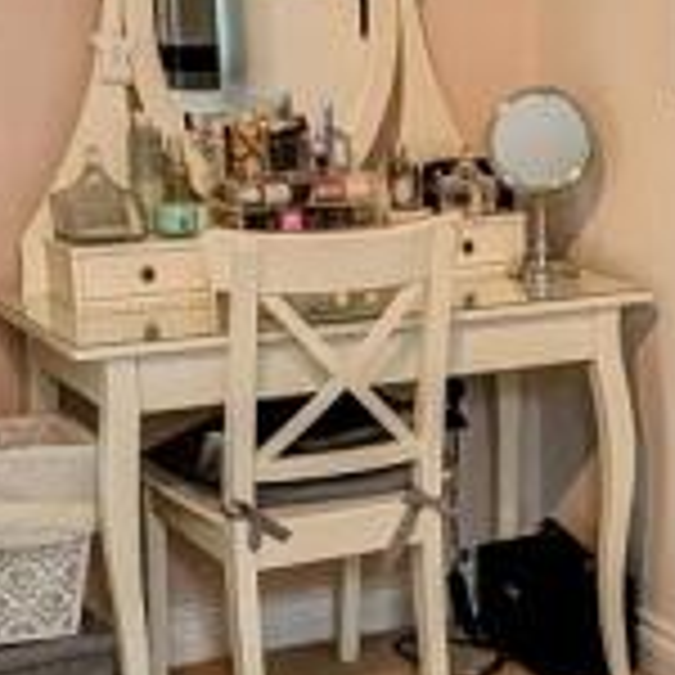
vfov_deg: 17.8
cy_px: 524
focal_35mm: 97
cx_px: 760
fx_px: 2140
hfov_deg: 17.3
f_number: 2.2
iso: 94
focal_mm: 2.35
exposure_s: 1/50
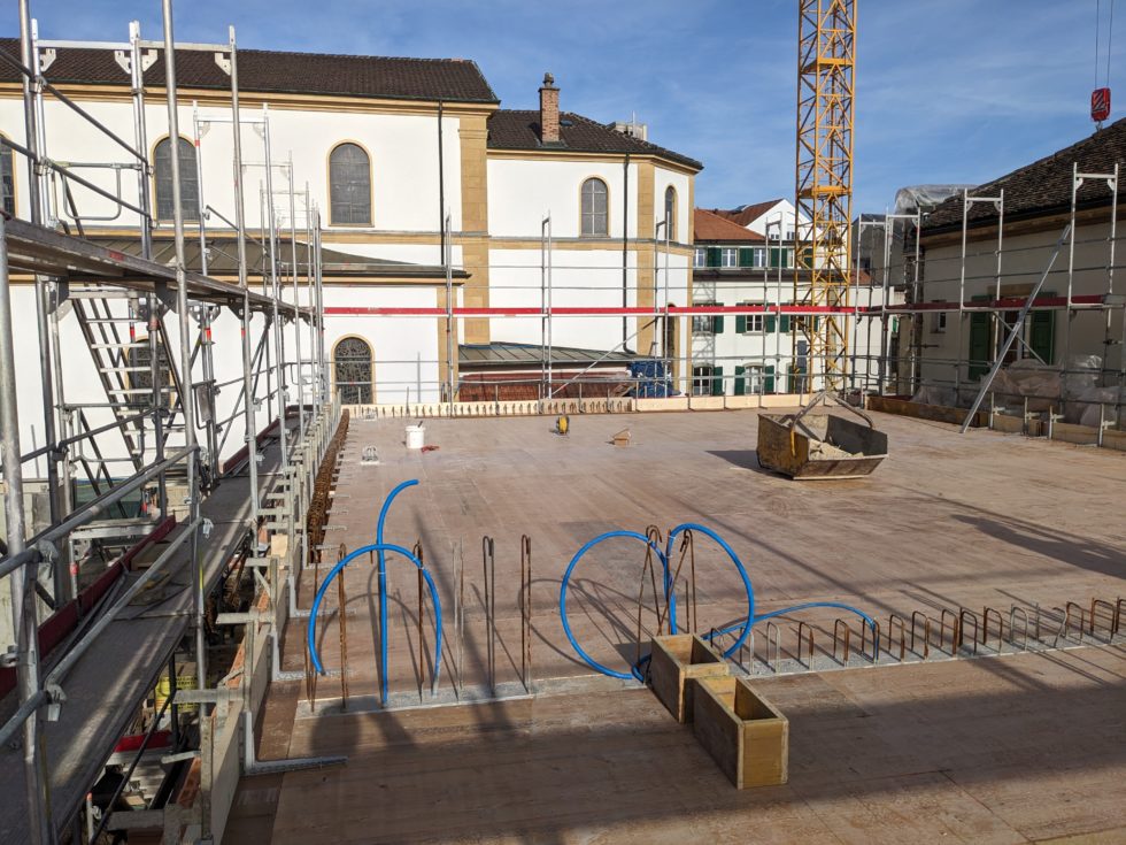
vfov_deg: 51.4
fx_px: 878
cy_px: 422
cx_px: 563
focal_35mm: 27
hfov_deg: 65.3
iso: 82
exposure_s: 1/7812
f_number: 1.73
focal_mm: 4.38
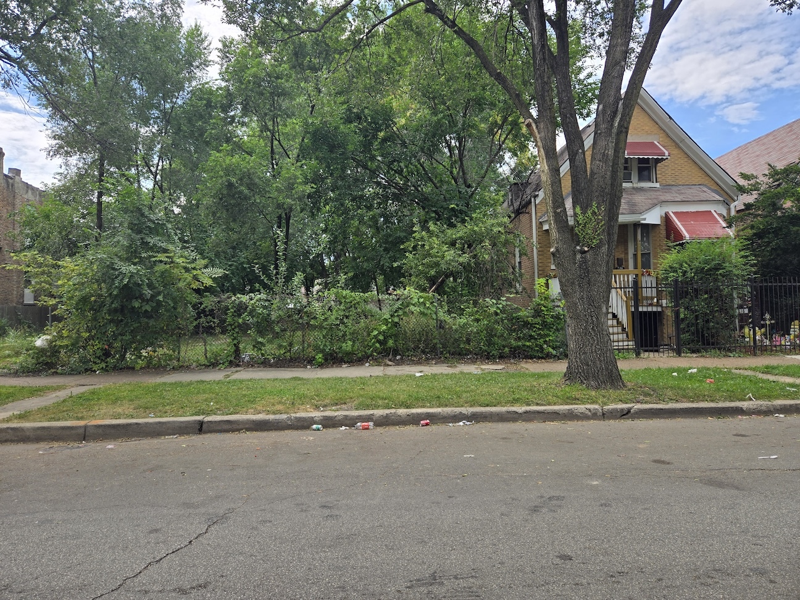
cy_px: 300
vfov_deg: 58.9
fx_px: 532
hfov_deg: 73.9
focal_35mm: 23
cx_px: 400
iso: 25
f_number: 1.8
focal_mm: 5.4
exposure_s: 1/1276
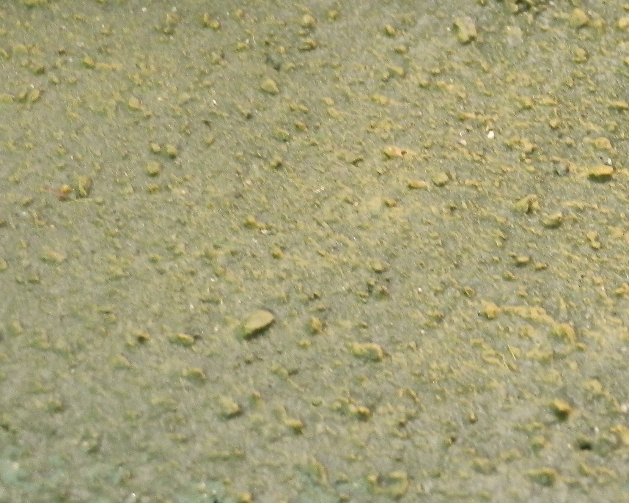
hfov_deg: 12.4
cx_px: 538
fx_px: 2867
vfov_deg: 9.9
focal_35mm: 154
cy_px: -104
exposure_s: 1/8
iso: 320
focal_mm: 10.99
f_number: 3.7
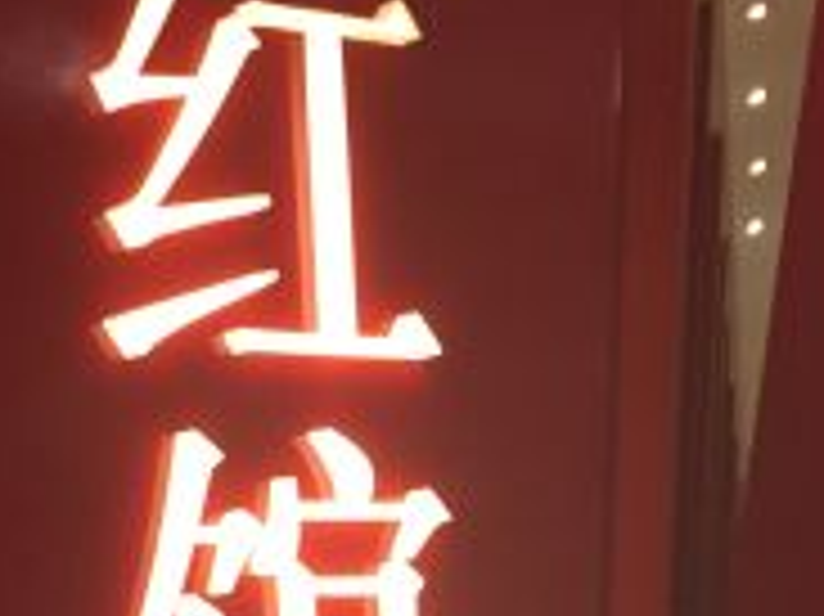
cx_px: 468
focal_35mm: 111
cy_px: 798
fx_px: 2641
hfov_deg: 17.7
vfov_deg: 12.9
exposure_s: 1/30
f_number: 2.2
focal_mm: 4.15
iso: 125
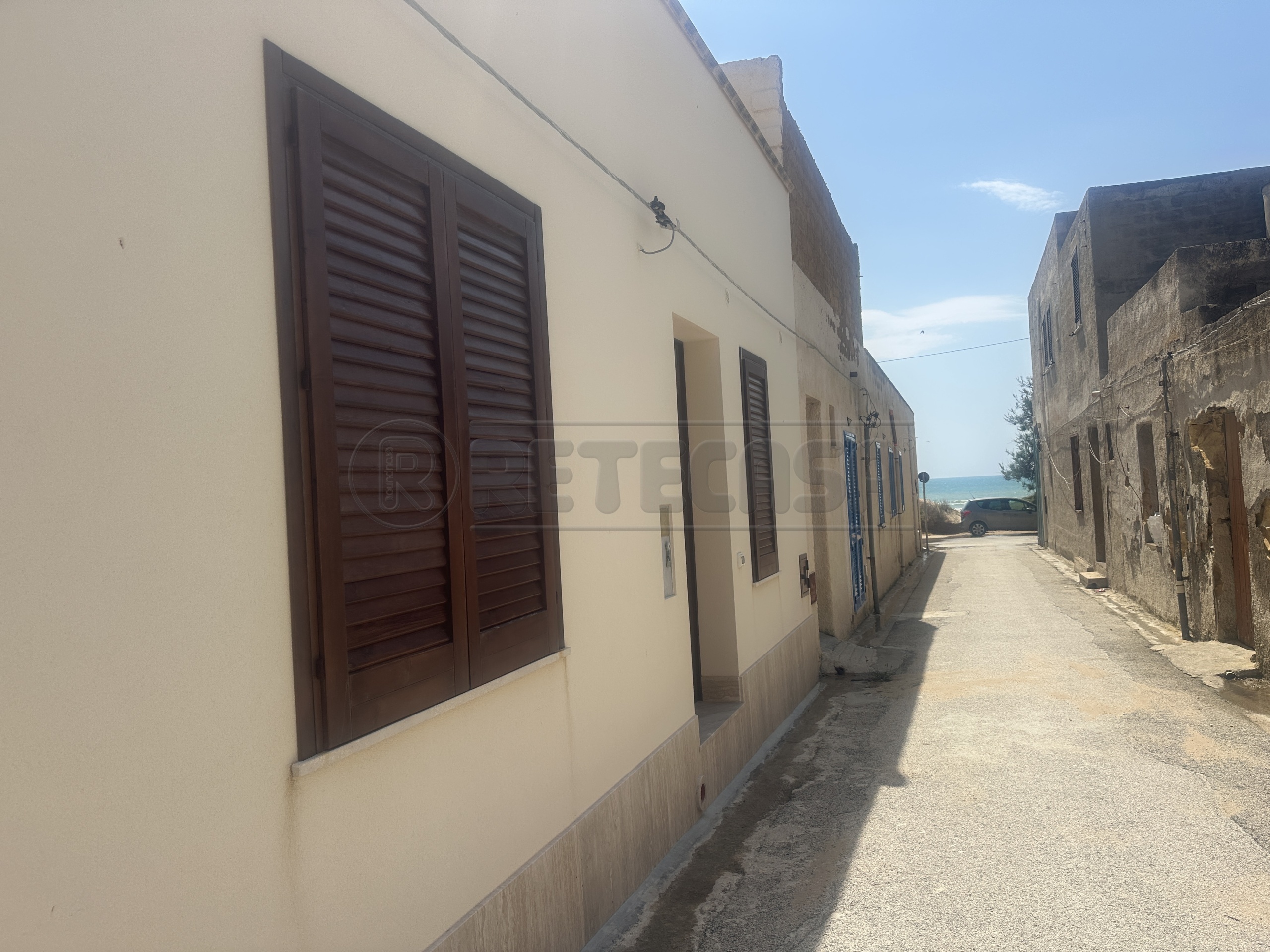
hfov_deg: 71.6
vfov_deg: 56.8
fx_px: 881
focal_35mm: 24
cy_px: 476
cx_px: 635
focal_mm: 6.86
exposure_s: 1/6211
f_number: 1.78
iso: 80
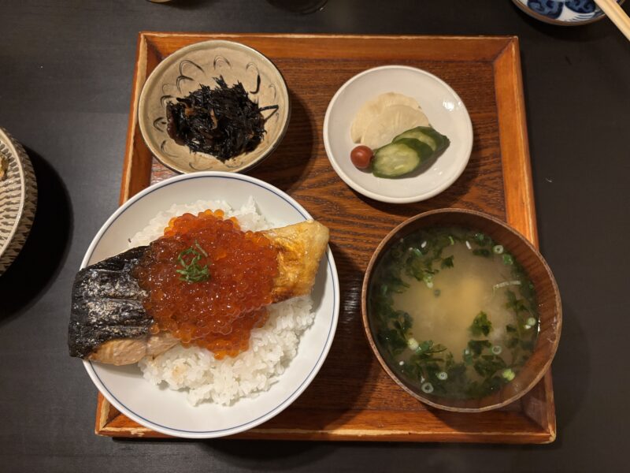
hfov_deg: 67.3
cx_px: 315
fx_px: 473
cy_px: 236
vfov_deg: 53.1
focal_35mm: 26
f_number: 1.6
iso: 640
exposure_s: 1/33
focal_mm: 5.96
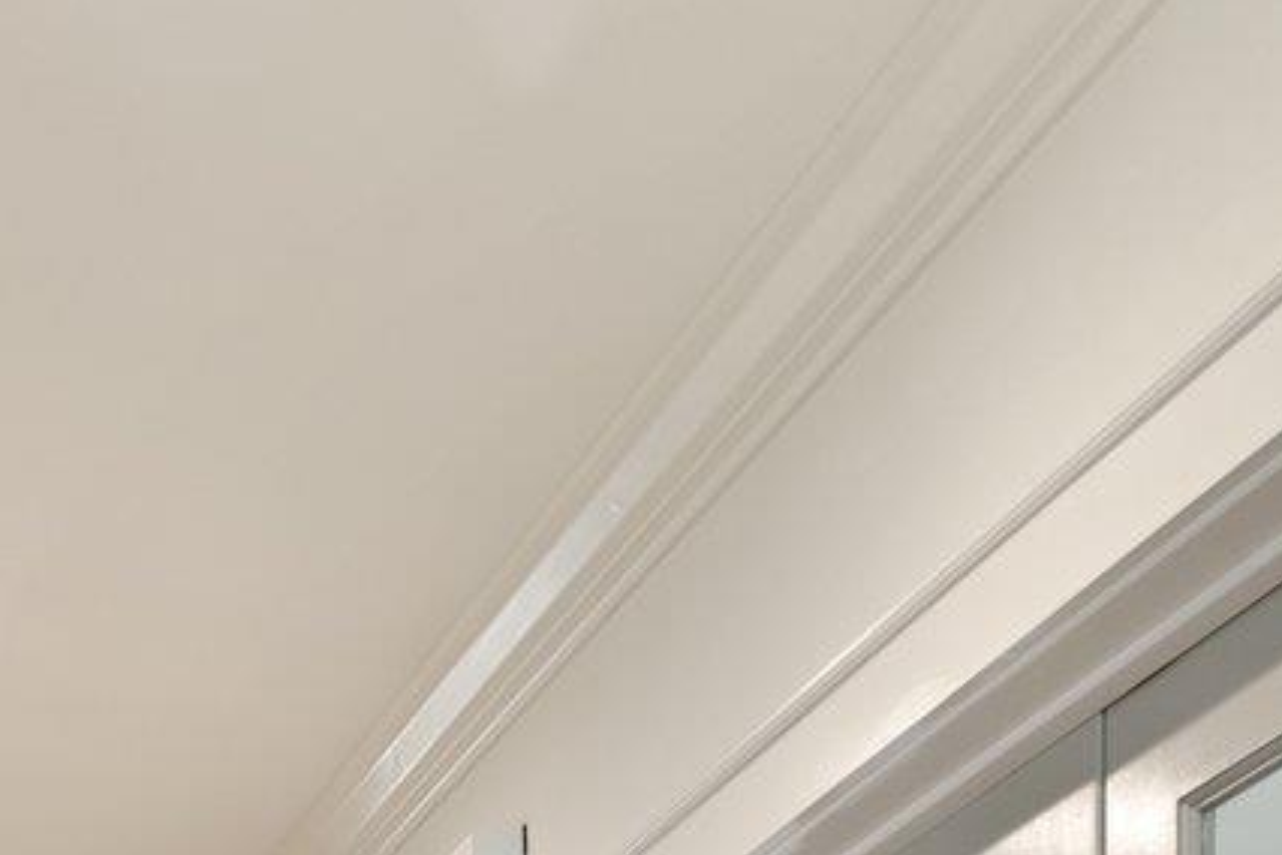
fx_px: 2742
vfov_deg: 14.0
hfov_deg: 26.3
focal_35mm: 77
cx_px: 695
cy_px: 1853
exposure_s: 1/2.5
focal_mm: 16
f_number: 8
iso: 250
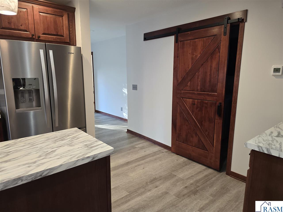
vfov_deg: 58.9
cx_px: 142
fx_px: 188
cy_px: 106
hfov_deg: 73.9
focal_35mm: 23
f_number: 1.7
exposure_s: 1/120
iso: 320
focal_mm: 6.3
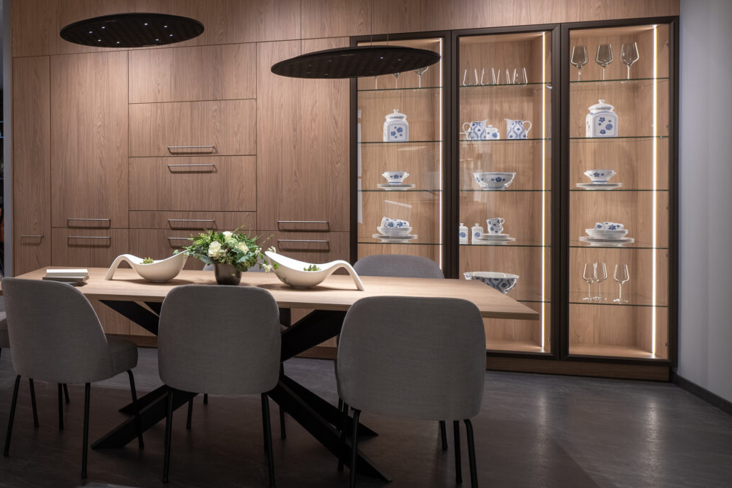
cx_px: 37
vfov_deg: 34.9
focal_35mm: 38
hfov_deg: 44.7
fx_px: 772
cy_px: 200
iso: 400
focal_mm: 19
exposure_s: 1/80
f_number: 8
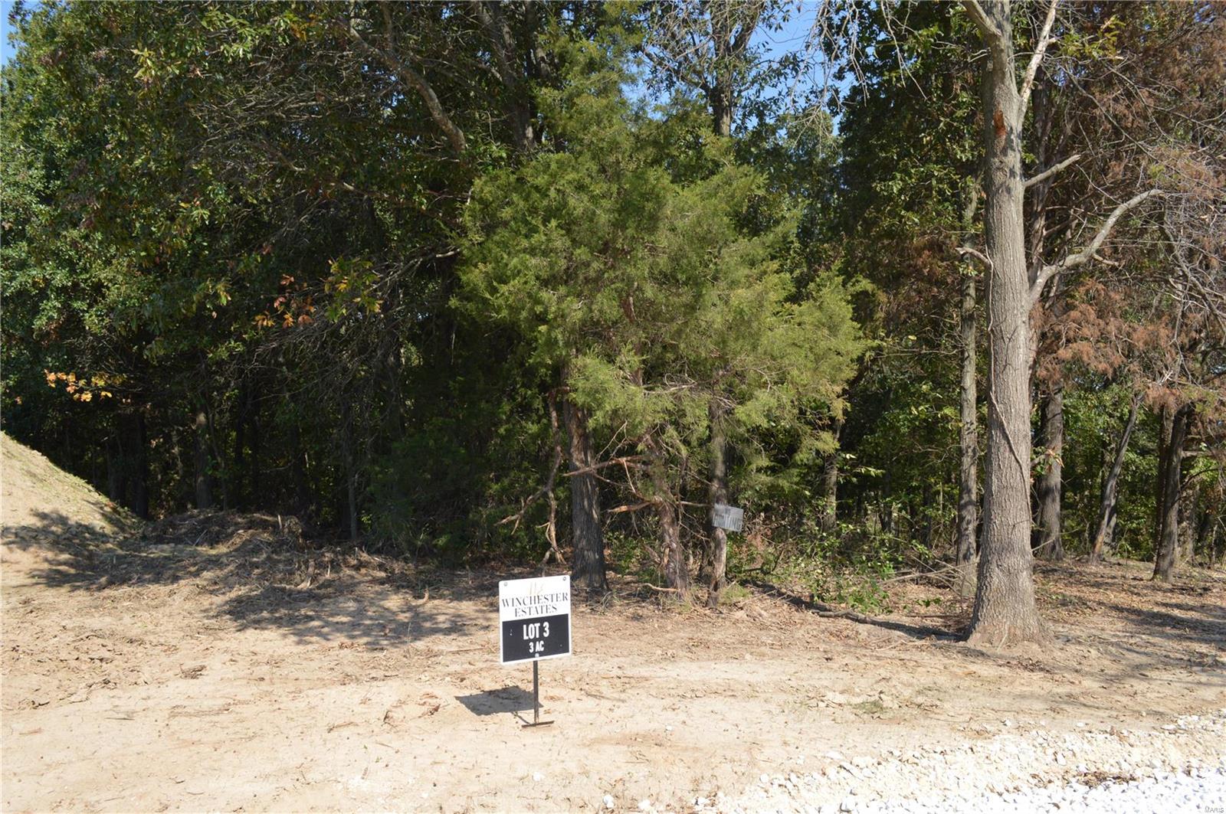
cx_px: 613
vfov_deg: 47.8
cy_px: 407
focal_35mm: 27
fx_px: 918
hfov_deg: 67.4
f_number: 6.3
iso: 100
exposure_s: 1/200
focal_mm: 18
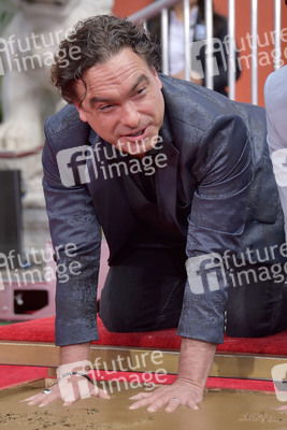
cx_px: 144
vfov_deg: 20.8
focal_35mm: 98
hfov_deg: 14.0
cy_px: 215
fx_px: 1171
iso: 160
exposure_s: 1/250
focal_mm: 98
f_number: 5.3
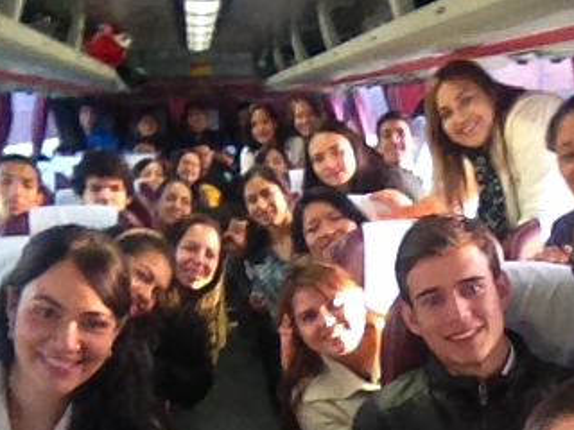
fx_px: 1161
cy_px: 385
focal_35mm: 70
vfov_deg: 20.6
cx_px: 391
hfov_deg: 27.6
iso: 160
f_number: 2.4
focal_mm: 1.85
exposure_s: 1/30
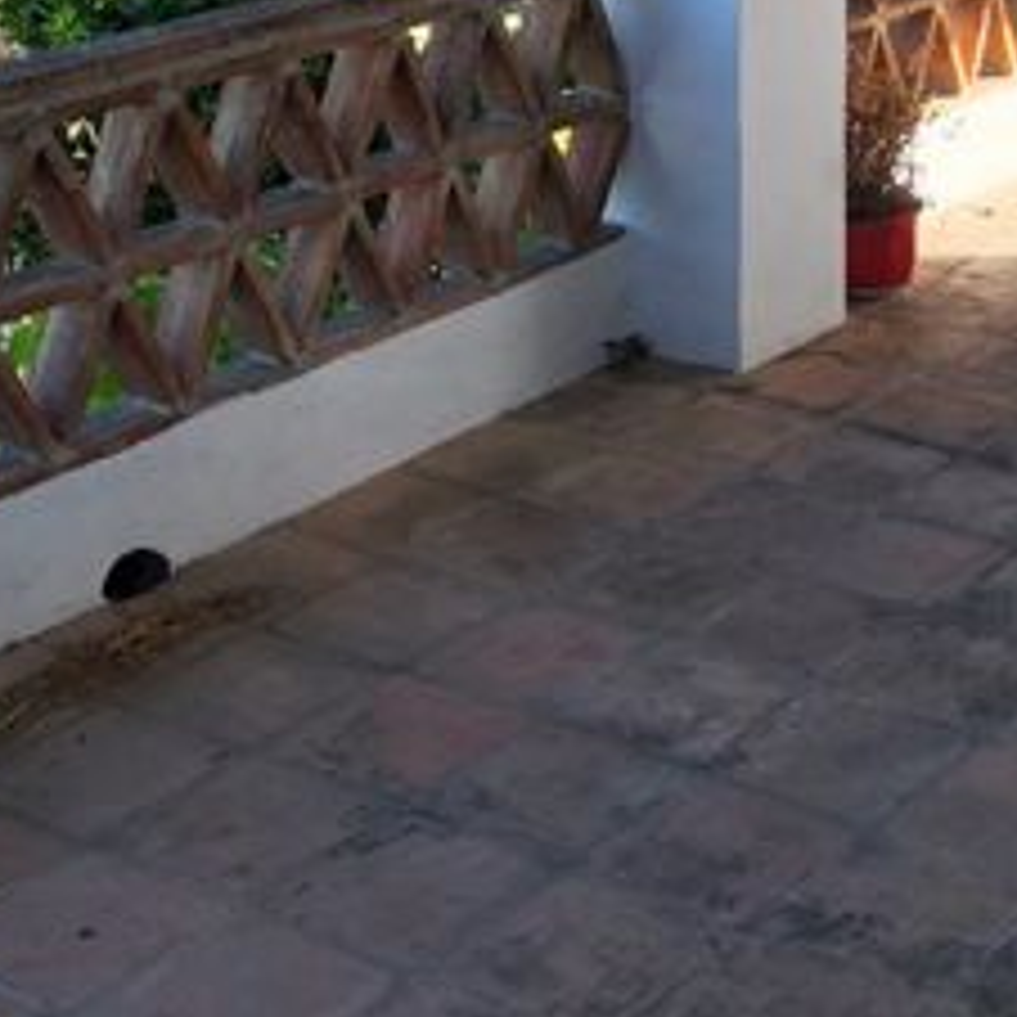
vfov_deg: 21.6
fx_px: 2559
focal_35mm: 77
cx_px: 952
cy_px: -22
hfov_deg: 21.9
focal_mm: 3.99
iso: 20
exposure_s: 1/600
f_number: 1.8
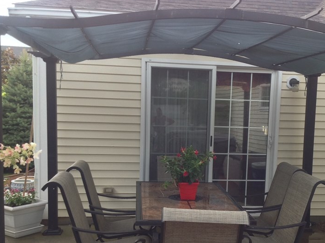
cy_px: 163
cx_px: 202
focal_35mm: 51
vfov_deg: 28.3
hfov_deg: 37.3
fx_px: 478
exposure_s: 1/162
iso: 50
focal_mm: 4.28
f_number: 2.4
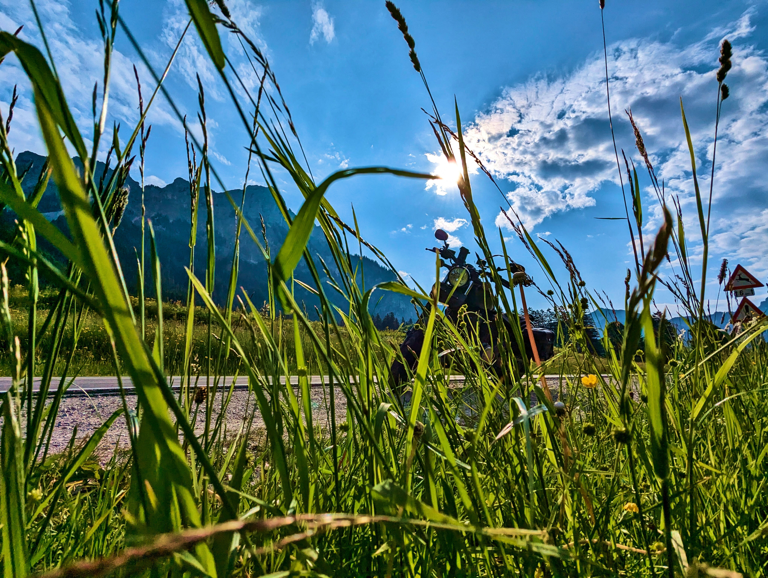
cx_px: 384
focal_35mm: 16
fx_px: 355
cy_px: 289
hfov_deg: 94.4
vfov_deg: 78.2
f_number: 2.2
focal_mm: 2.35
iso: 54
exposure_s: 1/9259
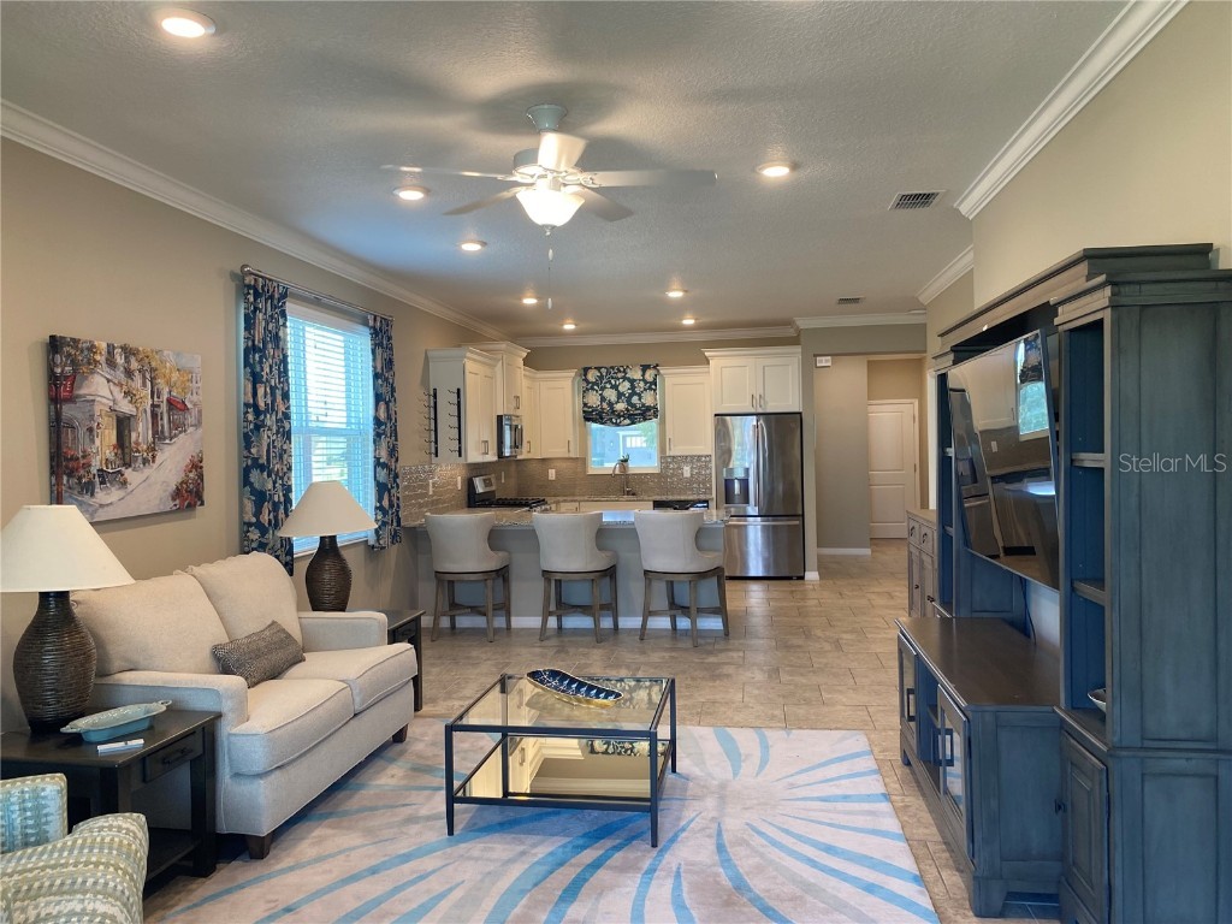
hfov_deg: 67.3
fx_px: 925
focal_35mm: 26
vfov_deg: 53.1
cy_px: 462
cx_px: 616
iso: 64
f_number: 1.8
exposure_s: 1/60
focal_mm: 4.25
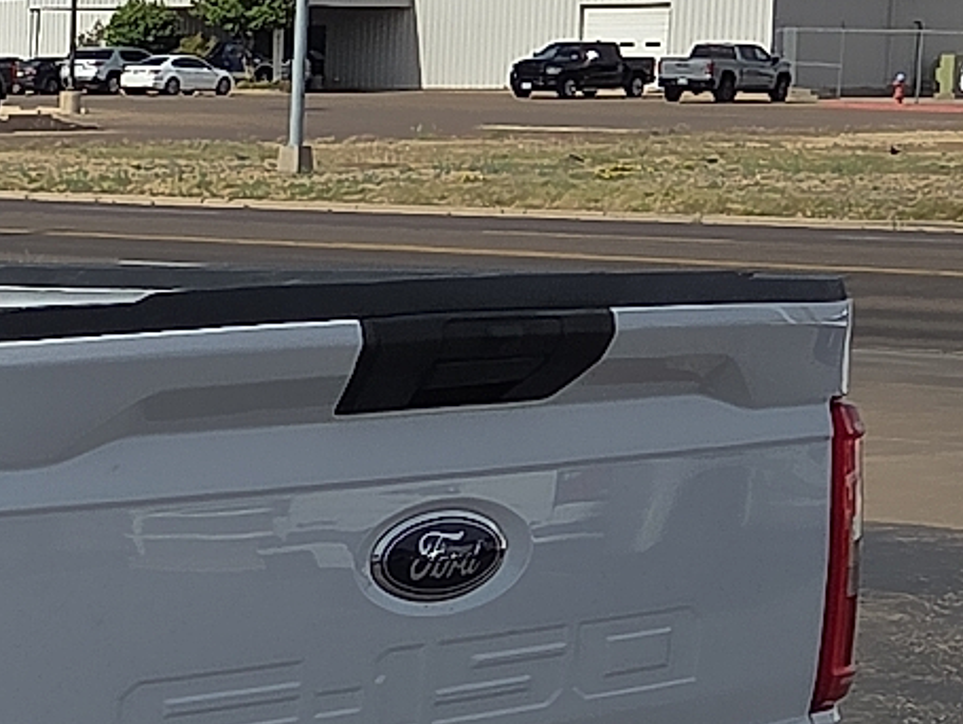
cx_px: -629
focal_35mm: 130
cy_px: 599
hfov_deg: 13.9
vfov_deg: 11.4
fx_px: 3619
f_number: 1.8
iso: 62
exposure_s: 1/10000
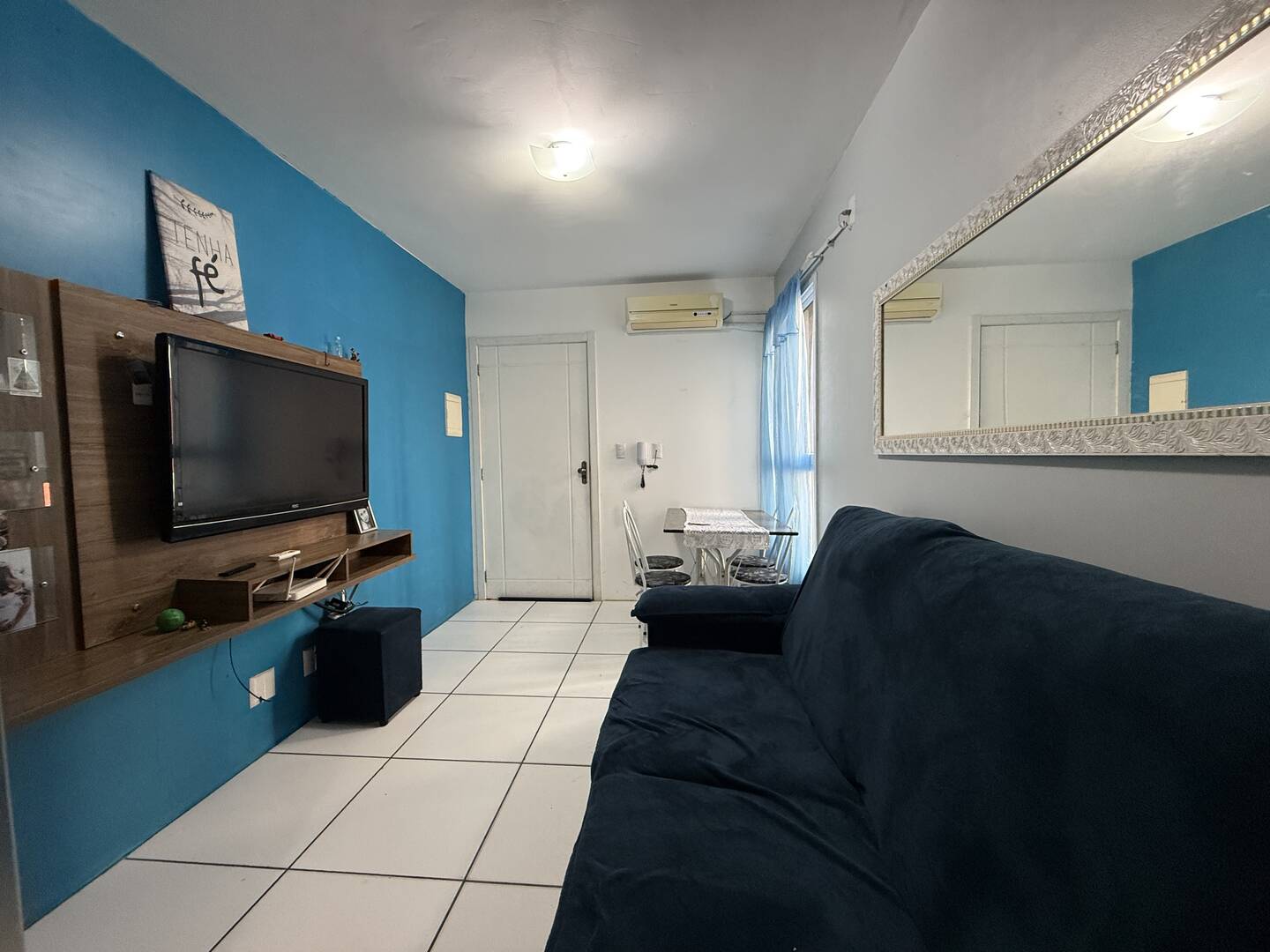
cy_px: 476
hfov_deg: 102.1
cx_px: 635
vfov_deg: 85.7
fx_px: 514
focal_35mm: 14
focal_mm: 2.22
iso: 320
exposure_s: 1/60
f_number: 2.2
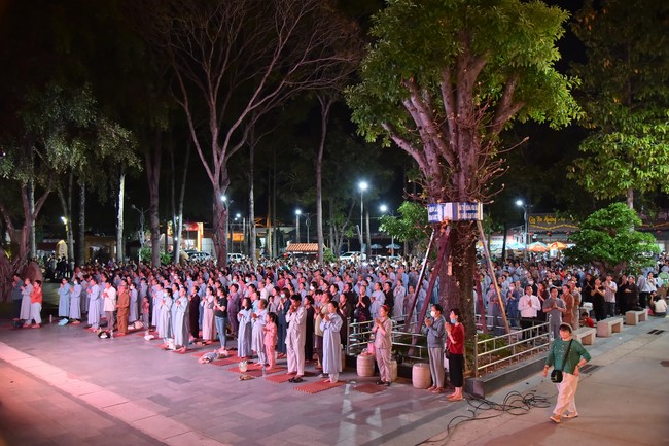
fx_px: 557
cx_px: 334
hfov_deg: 61.9
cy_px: 223
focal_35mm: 30
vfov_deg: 43.6
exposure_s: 1/60
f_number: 4
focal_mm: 30
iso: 2000
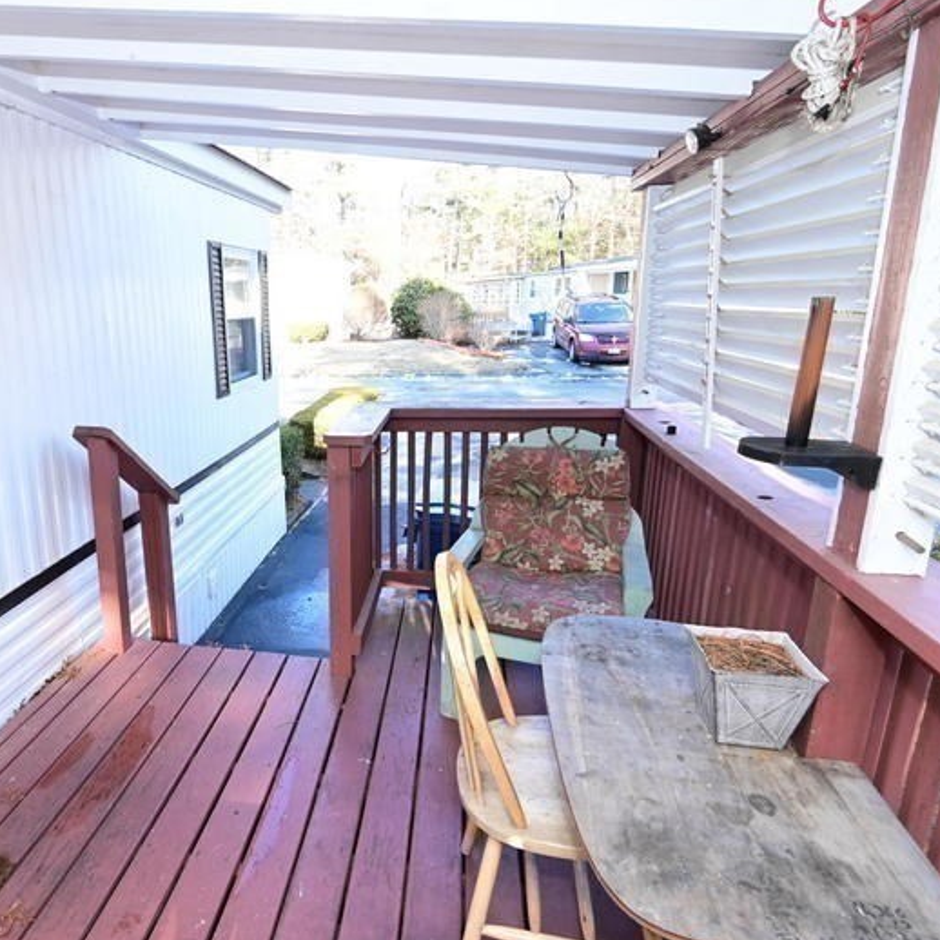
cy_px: 472
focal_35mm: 21
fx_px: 645
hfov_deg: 69.3
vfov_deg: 72.1
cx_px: 285
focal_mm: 16
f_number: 10
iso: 2500
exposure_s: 1/200
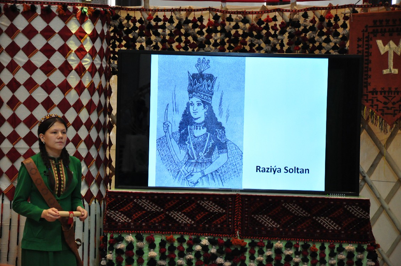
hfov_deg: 13.1
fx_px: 1752
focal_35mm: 158
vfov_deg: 8.7
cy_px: 133
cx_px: 200
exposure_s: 1/40
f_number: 7.1
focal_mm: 105
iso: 1600
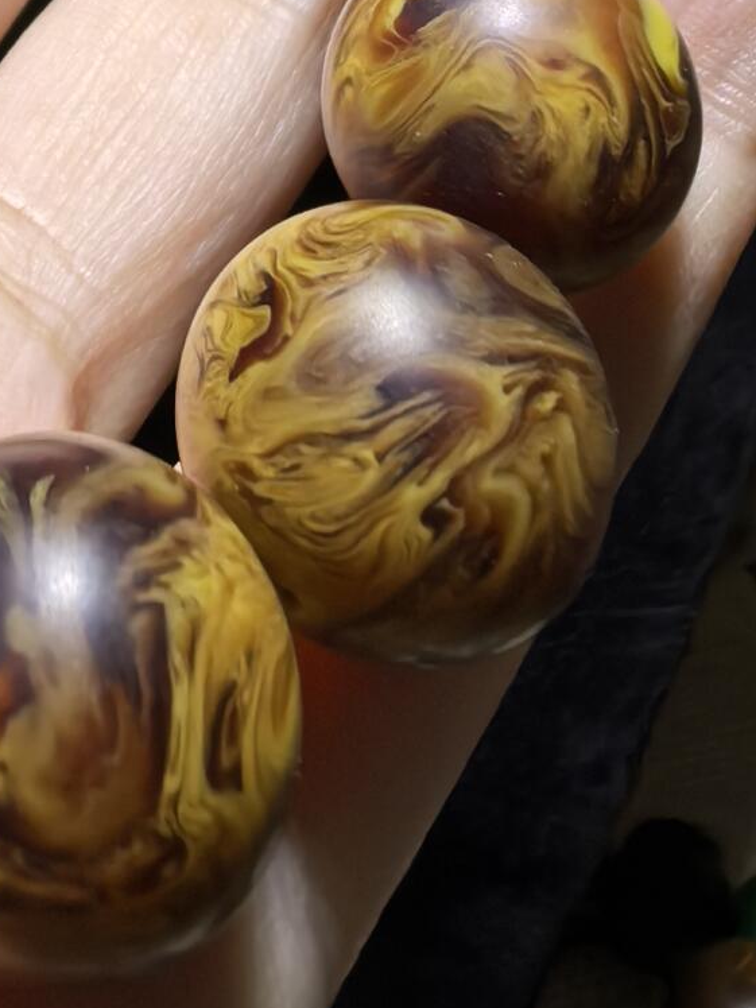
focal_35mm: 65
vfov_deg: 28.8
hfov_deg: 21.5
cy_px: 128
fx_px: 1893
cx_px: -58
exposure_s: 1/228
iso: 100
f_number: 2.2
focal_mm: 1.95
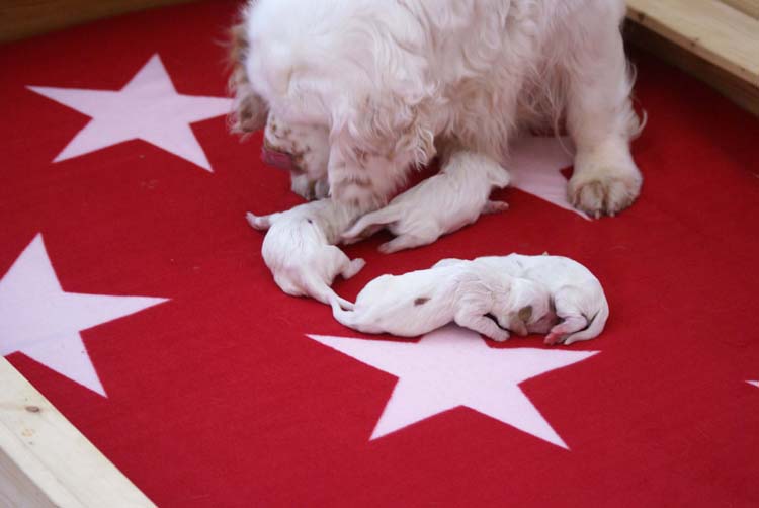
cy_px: 254
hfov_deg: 18.2
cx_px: 380
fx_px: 2375
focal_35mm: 112
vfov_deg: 12.2
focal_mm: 75
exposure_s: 1/30
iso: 400
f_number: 4
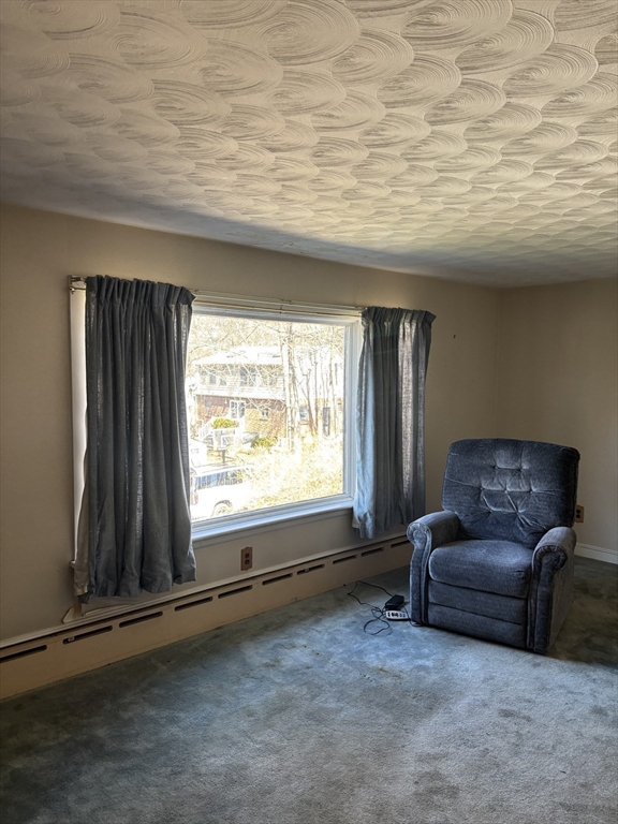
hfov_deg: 53.1
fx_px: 619
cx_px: 309
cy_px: 412
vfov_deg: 67.3
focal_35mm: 26
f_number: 1.6
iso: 125
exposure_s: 1/121
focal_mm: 5.96
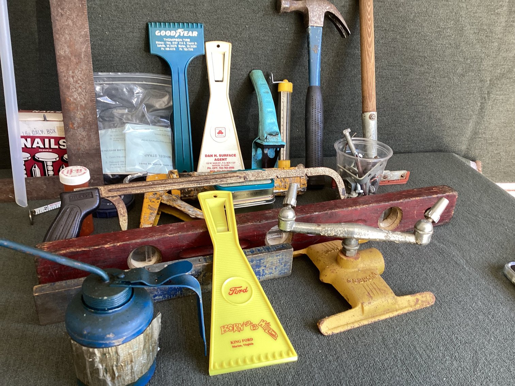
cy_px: 193
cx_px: 258
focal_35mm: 31
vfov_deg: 45.4
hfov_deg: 58.3
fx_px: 461
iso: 50
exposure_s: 1/60
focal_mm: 3.3
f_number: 2.4
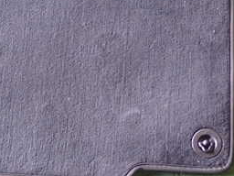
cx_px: 80
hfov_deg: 17.8
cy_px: 46
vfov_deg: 13.4
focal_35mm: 110
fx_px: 744
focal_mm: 8.4
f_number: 3.1
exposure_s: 1/50
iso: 500
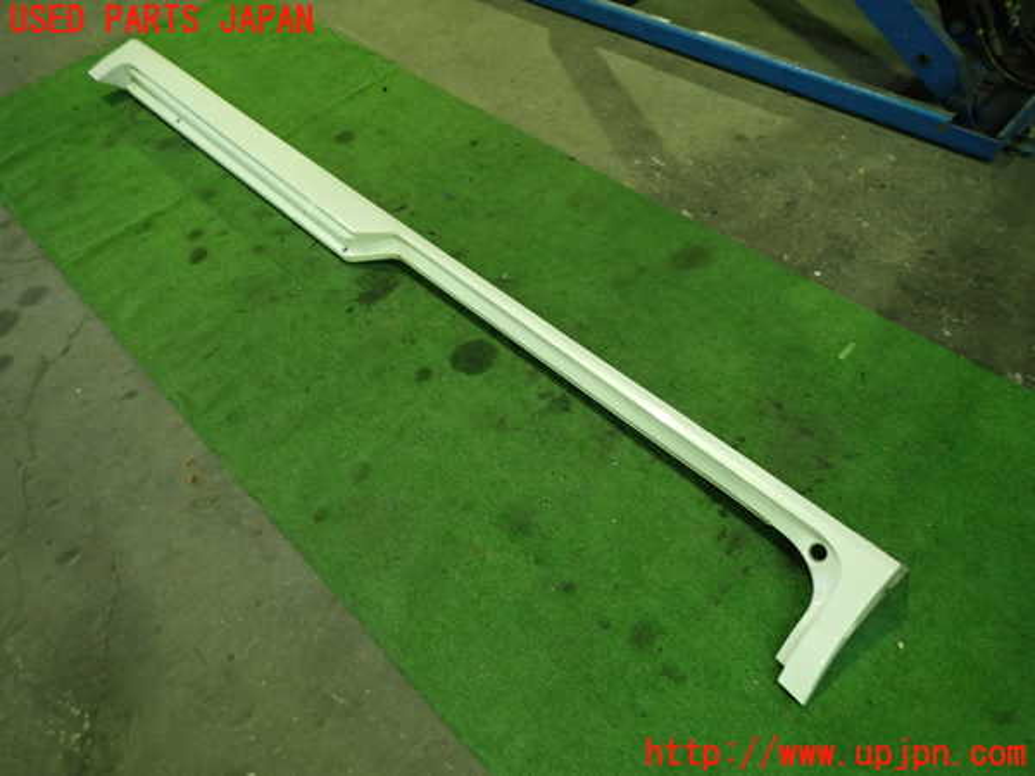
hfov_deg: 69.4
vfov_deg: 54.9
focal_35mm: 25
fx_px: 747
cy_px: 388
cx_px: 518
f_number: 2
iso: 500
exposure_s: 1/30
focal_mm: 4.5
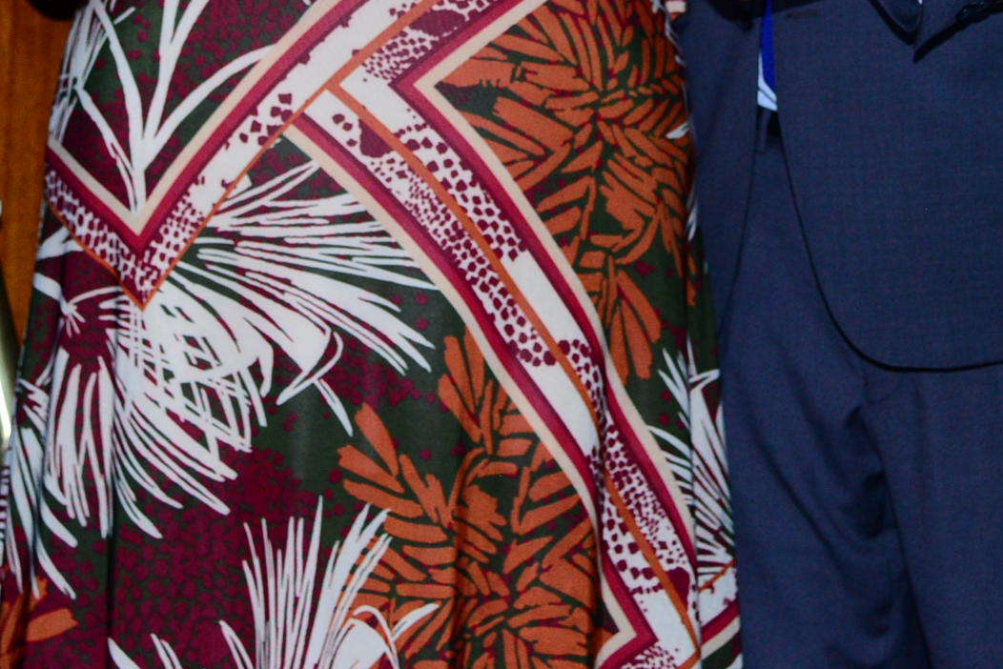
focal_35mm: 143
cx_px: 511
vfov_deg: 9.4
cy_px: -270
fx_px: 3985
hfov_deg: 14.3
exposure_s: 1/125
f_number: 4
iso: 1250
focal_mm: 50
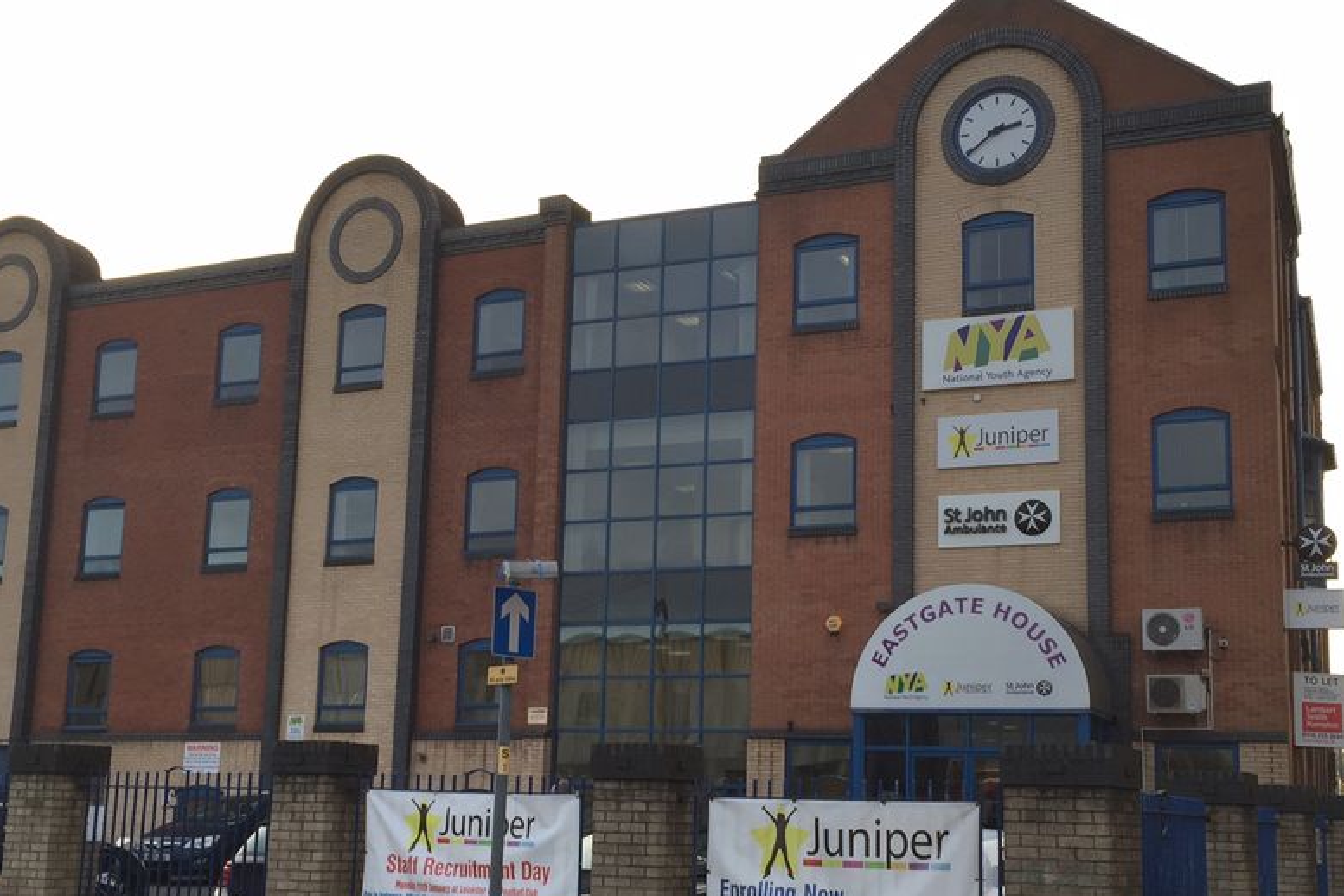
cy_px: 541
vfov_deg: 30.4
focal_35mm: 44
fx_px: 1643
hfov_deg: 44.5
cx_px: 688
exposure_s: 1/297
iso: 32
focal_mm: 4.15
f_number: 2.2
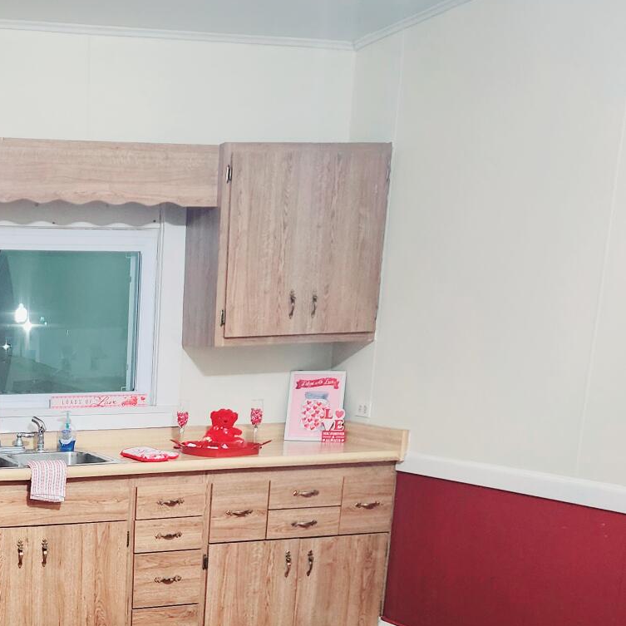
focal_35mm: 54
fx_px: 1105
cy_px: 636
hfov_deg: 29.6
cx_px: 3
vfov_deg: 29.4
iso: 640
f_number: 1.8
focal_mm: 6.4
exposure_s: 1/30
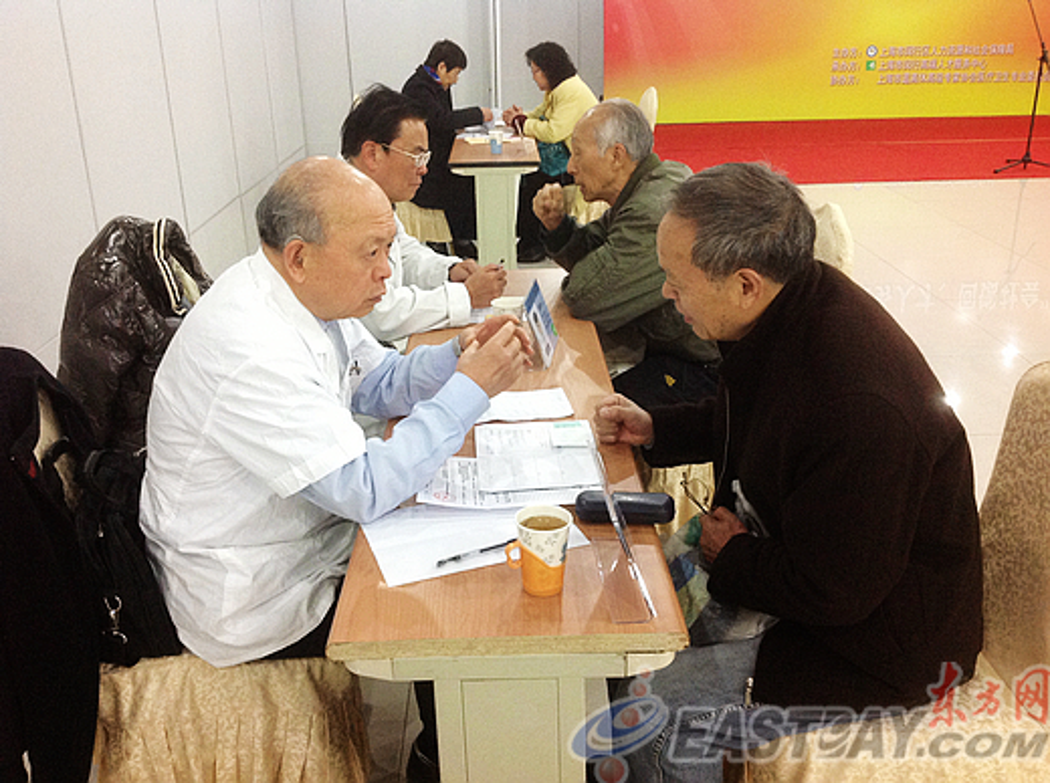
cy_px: 392
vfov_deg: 40.6
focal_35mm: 35
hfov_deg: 52.7
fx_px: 1060
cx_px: 525
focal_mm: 4.28
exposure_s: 1/15
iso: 200
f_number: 2.4
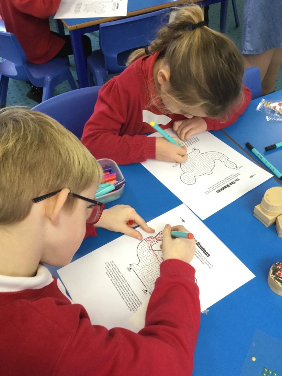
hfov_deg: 41.8
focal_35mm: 34
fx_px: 369
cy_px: 184
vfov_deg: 53.9
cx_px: 134
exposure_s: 1/33
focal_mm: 3.3
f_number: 2.4
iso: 125
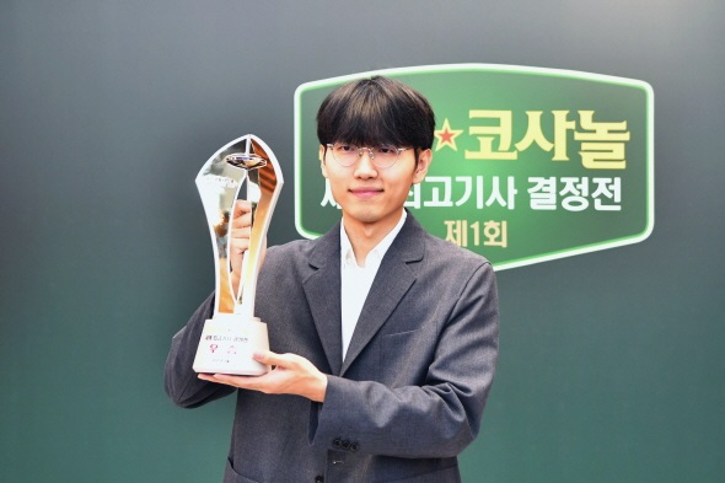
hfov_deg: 42.8
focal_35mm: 46
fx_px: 926
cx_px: 362
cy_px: 242
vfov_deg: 29.2
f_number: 2.8
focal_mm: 31
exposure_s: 1/160
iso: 1250
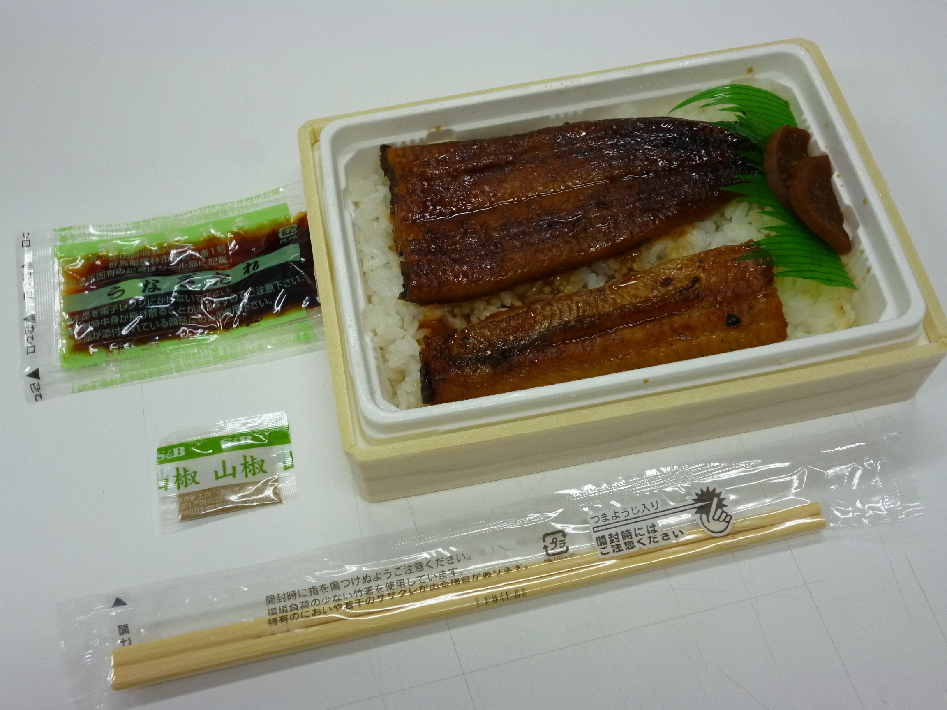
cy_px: 355
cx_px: 474
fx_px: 985
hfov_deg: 51.4
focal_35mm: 36
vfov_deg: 39.7
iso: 250
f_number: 3.5
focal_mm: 6.4
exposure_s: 1/60
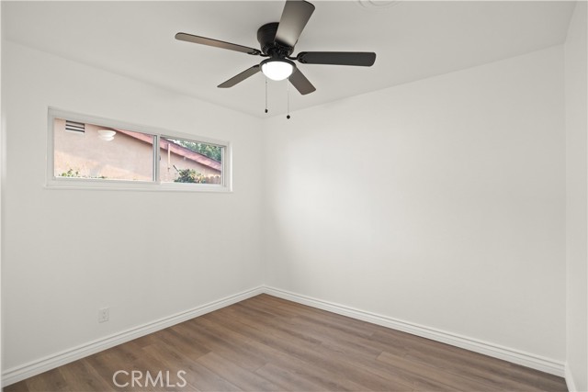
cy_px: 196
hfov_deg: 96.7
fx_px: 261
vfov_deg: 73.8
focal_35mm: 16
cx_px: 294
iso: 800
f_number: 1.8
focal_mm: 16
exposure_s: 1/200
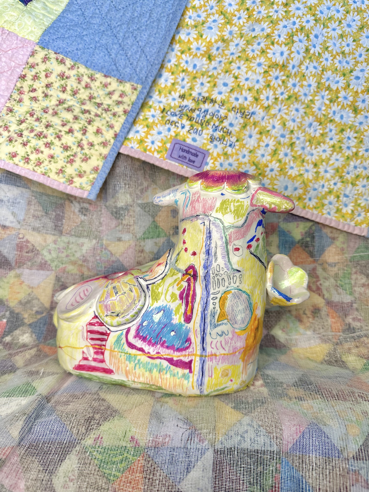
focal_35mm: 24
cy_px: 246
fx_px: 341
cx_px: 184
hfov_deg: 56.8
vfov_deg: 71.6
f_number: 1.78
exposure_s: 1/120
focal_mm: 6.86
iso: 160
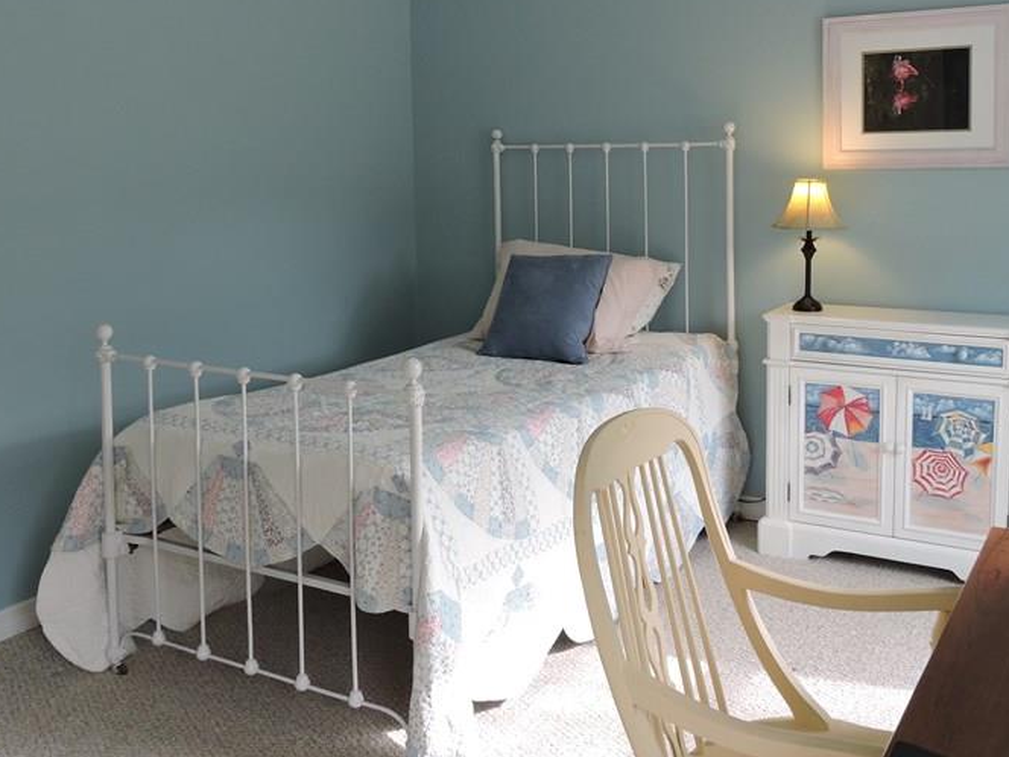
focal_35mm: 37
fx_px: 1078
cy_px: 248
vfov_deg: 38.2
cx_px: 539
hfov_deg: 50.1
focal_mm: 4.3
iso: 100
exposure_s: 1/50
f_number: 3.3
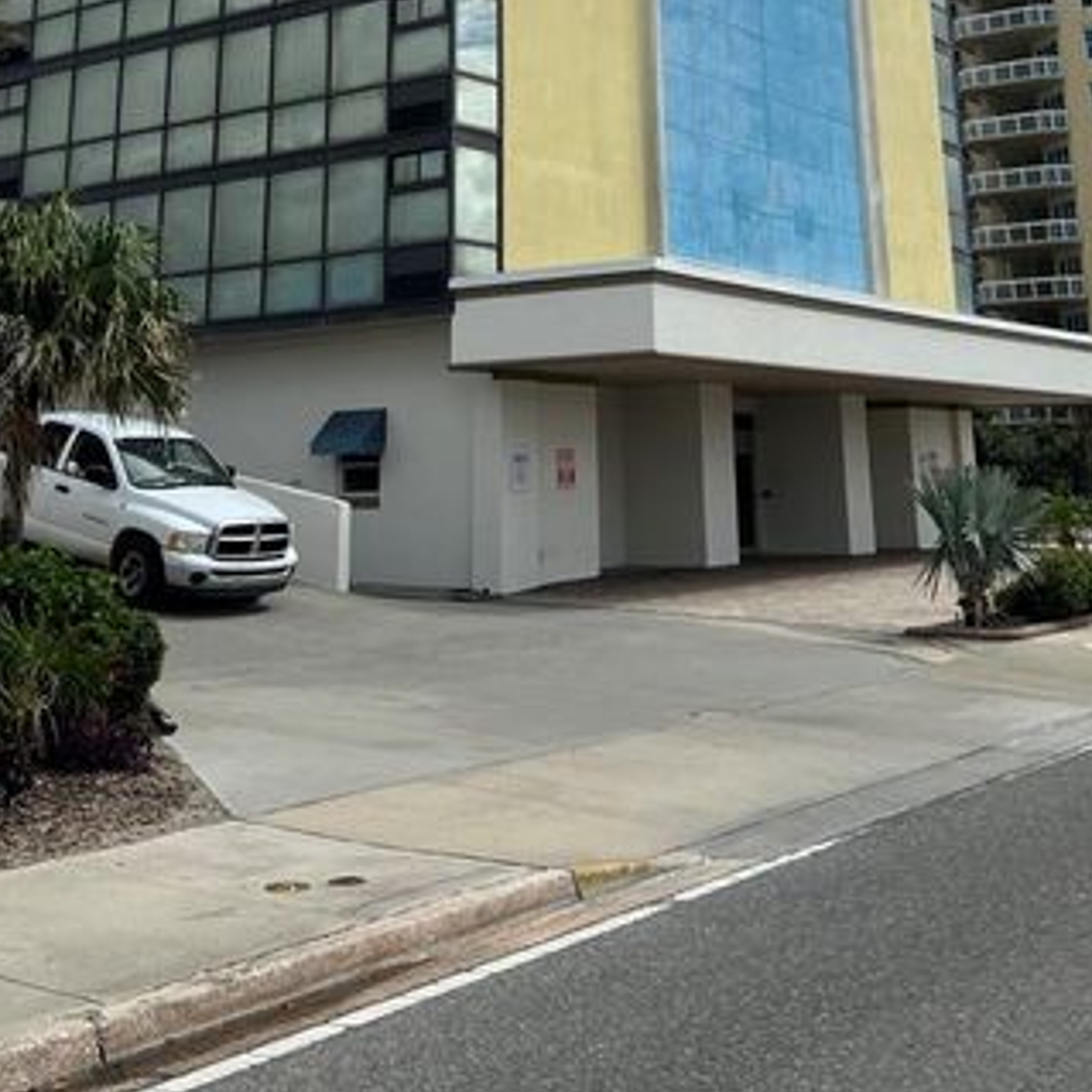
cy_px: -39
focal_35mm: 48
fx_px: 1713
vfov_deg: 32.1
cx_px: 582
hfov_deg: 35.3
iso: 50
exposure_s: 1/8000
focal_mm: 5.7
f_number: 1.5
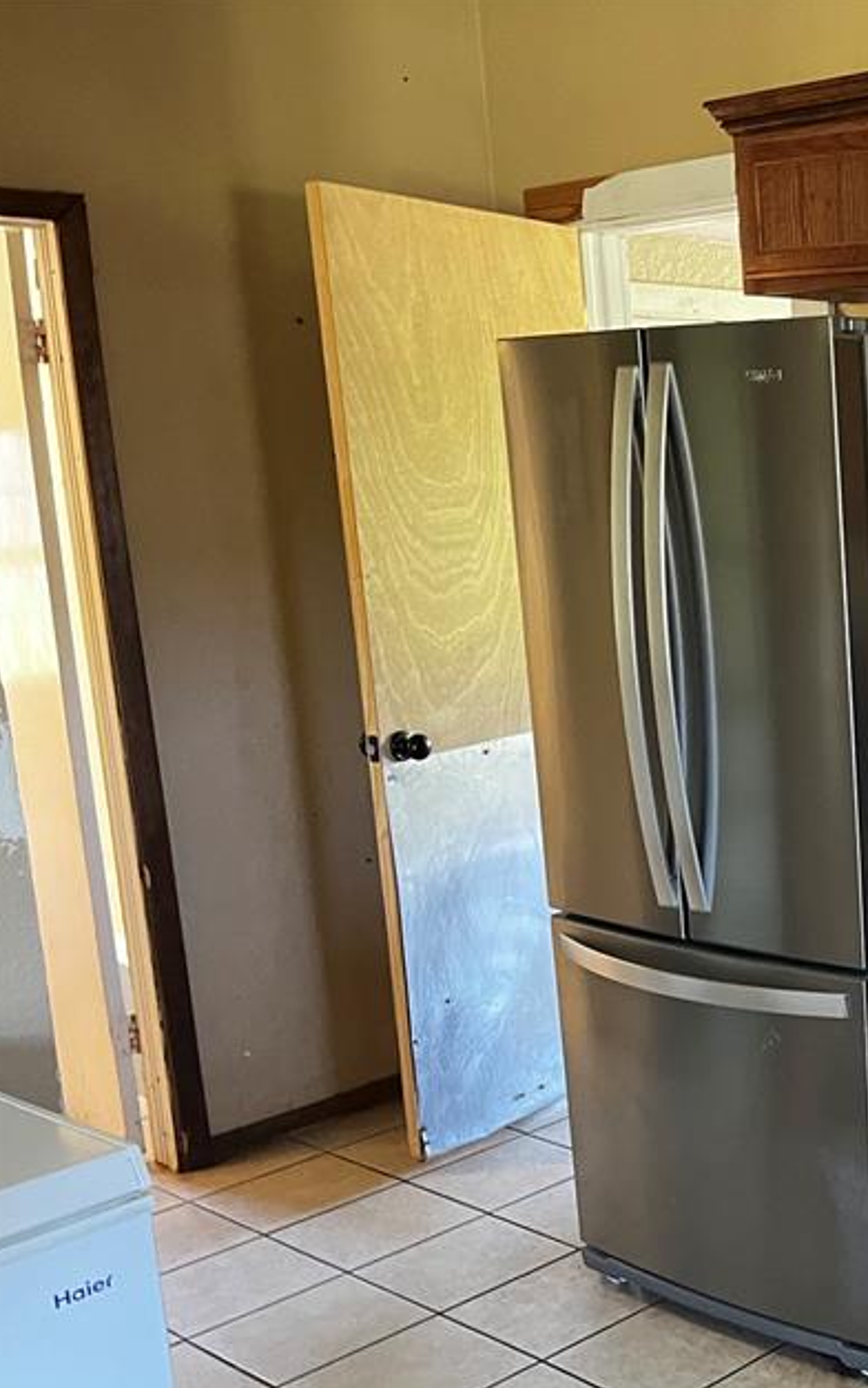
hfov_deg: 24.9
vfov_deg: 44.1
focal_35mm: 45
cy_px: 843
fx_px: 1703
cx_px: 1118
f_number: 1.6
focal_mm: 5.1
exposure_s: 1/40
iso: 400
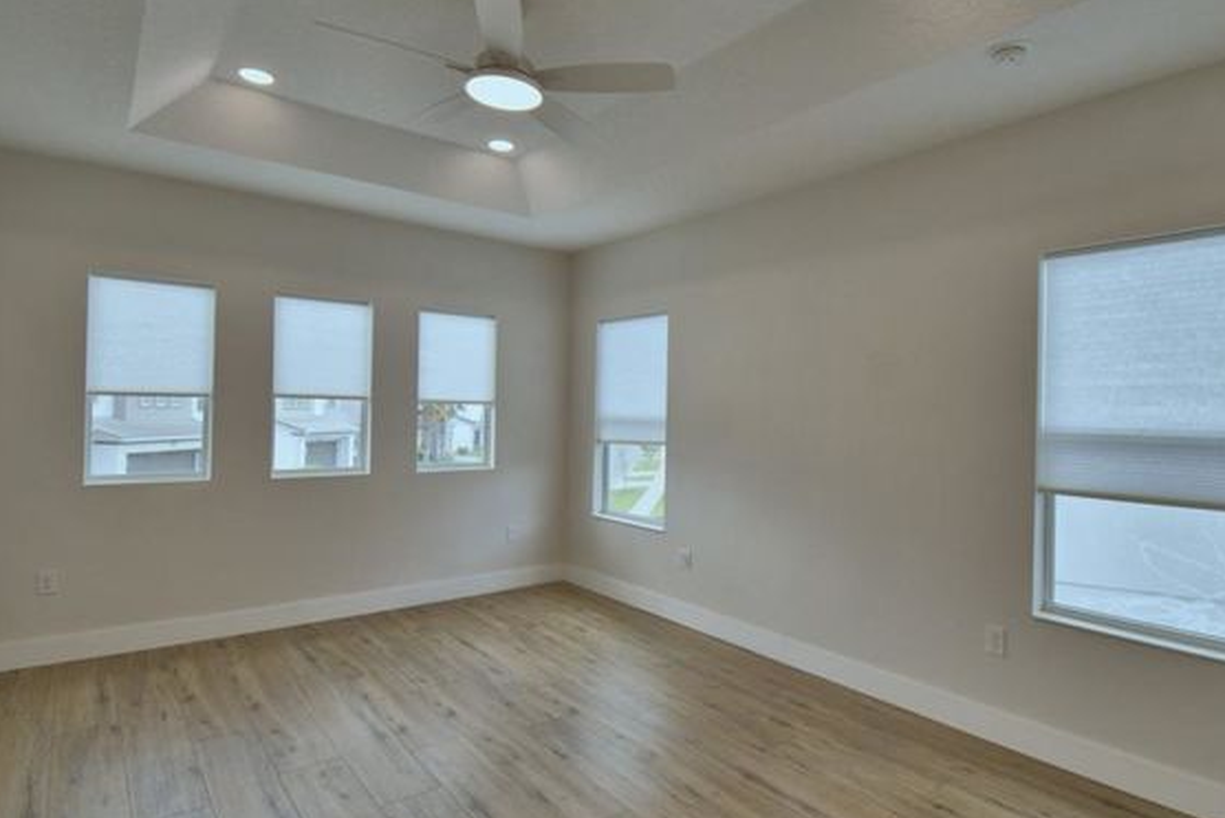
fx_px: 647
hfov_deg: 86.5
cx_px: 686
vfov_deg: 64.6
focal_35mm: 19
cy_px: 409
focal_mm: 10
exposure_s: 1/320
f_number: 4.5
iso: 200
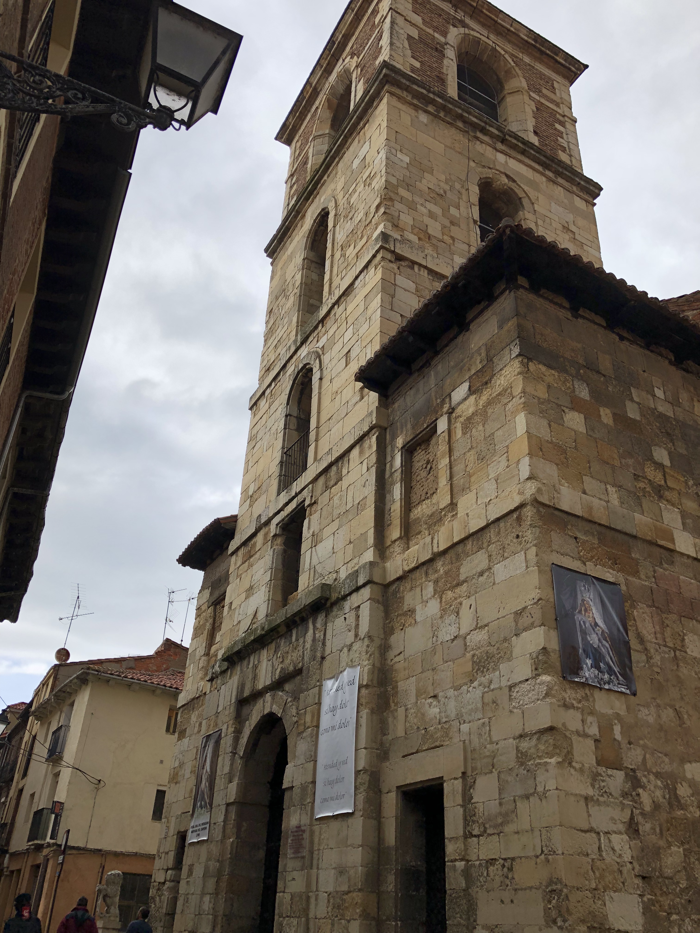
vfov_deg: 63.4
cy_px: 466
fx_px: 755
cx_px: 350
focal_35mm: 28
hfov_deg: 49.7
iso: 20
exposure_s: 1/1091
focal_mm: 4
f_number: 1.8
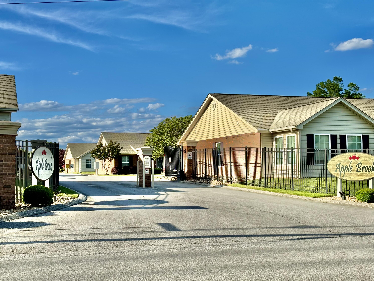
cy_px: 140
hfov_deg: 36.8
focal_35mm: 52
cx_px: 187
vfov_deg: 28.0
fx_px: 562
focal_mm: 5.96
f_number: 1.6
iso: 40
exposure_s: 1/3021
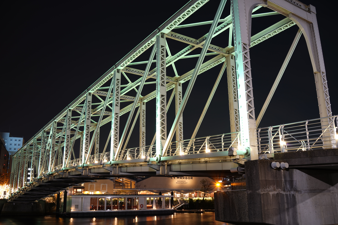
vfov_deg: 37.9
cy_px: 112
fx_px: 329
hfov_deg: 54.4
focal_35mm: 35
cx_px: 169
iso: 50
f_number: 8
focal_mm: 35
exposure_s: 25
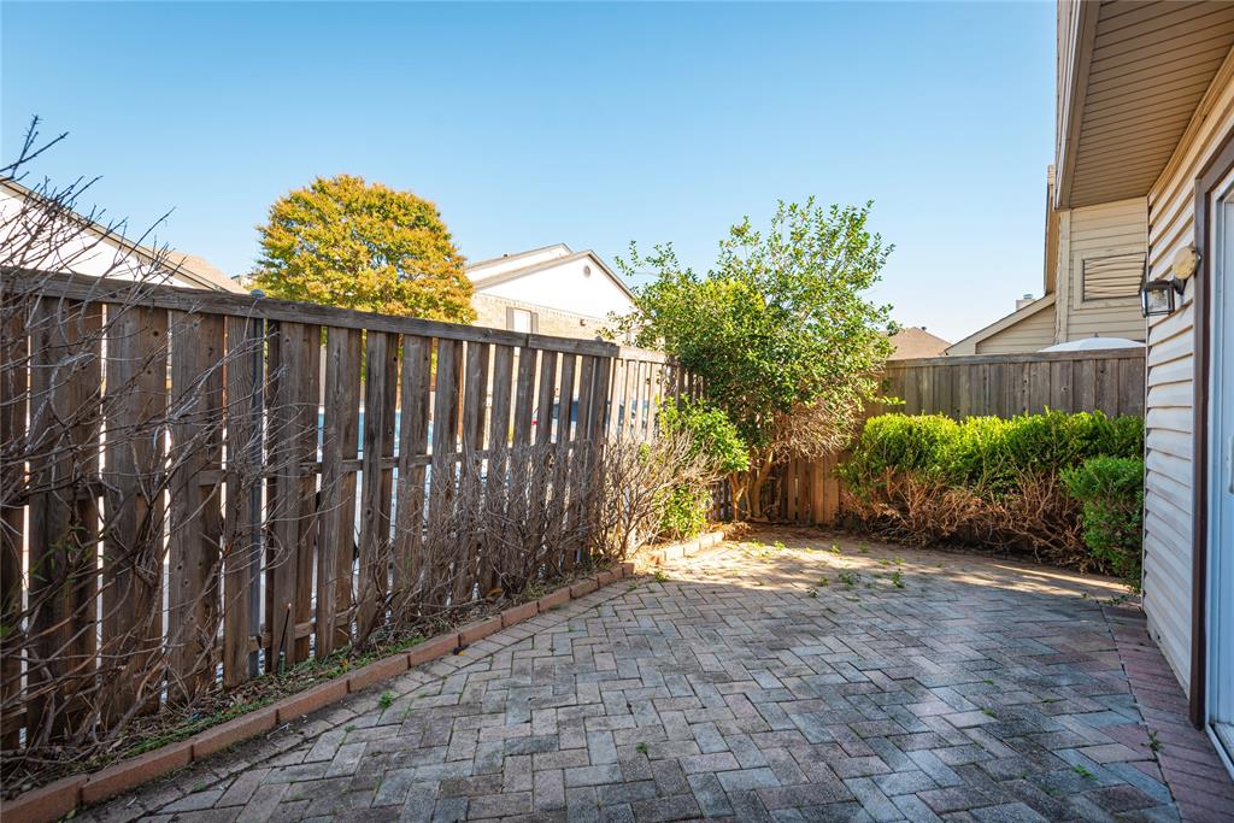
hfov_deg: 96.7
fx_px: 548
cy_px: 412
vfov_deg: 73.8
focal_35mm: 16
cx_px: 617
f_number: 7.1
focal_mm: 16
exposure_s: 1/80
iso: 100
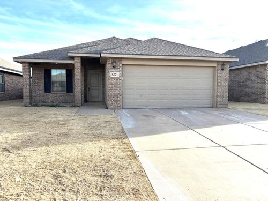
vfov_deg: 53.1
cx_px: 134
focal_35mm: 26
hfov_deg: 67.3
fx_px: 201
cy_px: 100
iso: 50
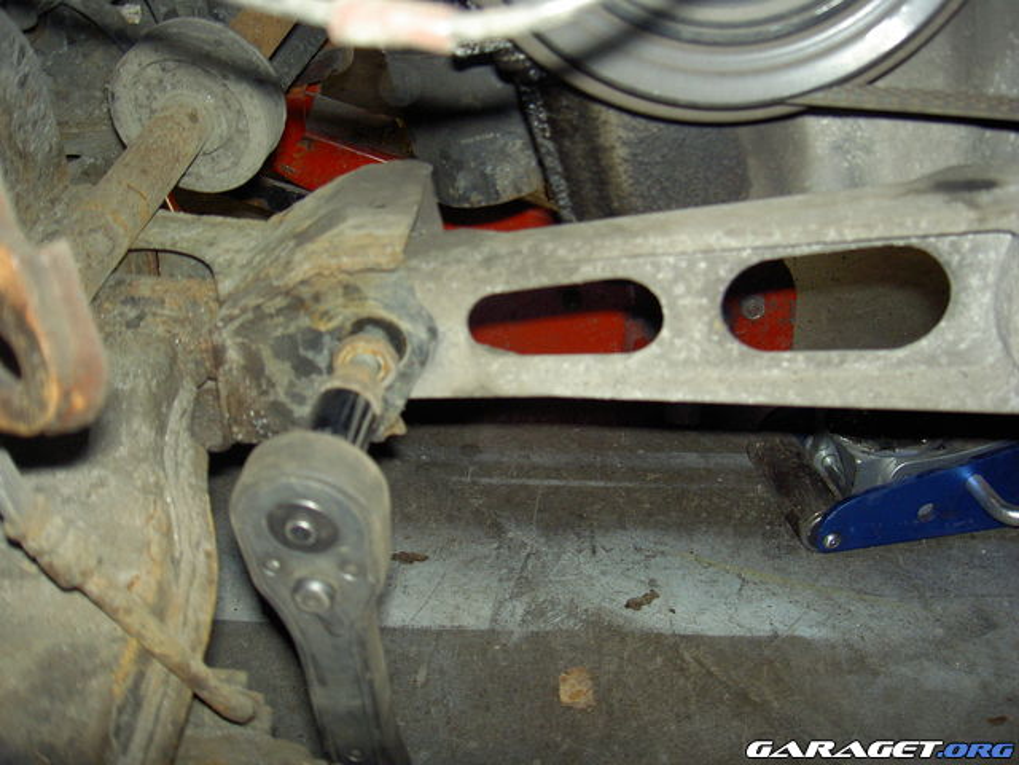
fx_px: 1148
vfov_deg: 36.8
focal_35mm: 39
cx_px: 510
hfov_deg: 47.9
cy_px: 382
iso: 200
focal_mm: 8
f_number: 2.8
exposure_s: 1/125
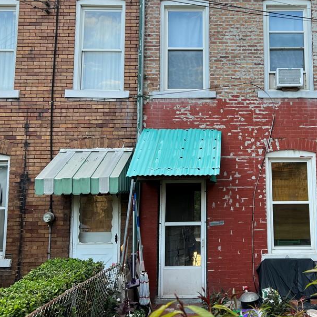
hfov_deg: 41.8
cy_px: 144
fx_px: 404
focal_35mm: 39
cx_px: 230
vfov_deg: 42.8
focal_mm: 5.7
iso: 40
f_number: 1.5
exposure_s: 1/160
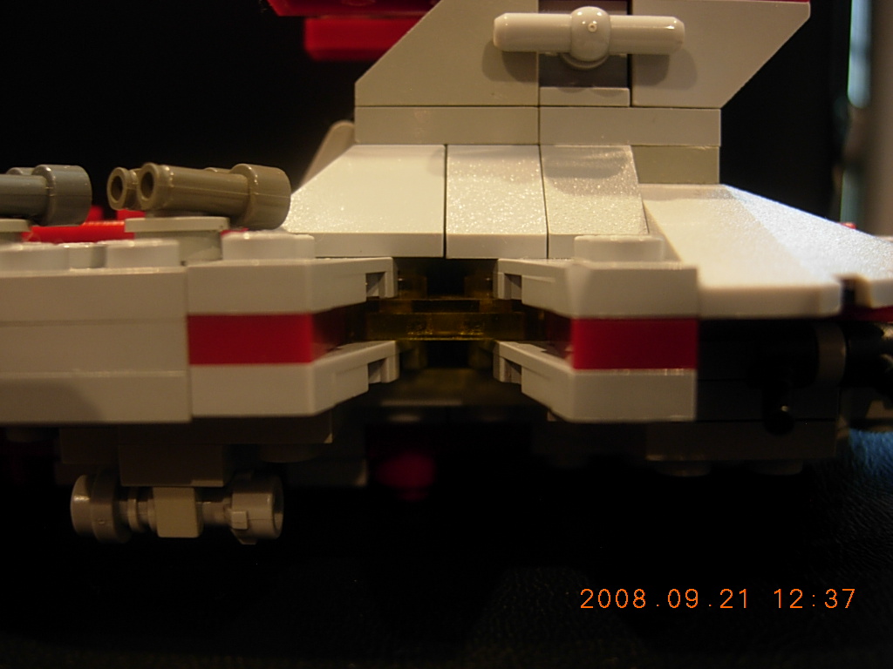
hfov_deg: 51.4
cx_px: 446
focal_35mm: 36
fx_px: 929
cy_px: 334
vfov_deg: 39.7
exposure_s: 1/4
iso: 91
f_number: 2.7
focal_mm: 7.5
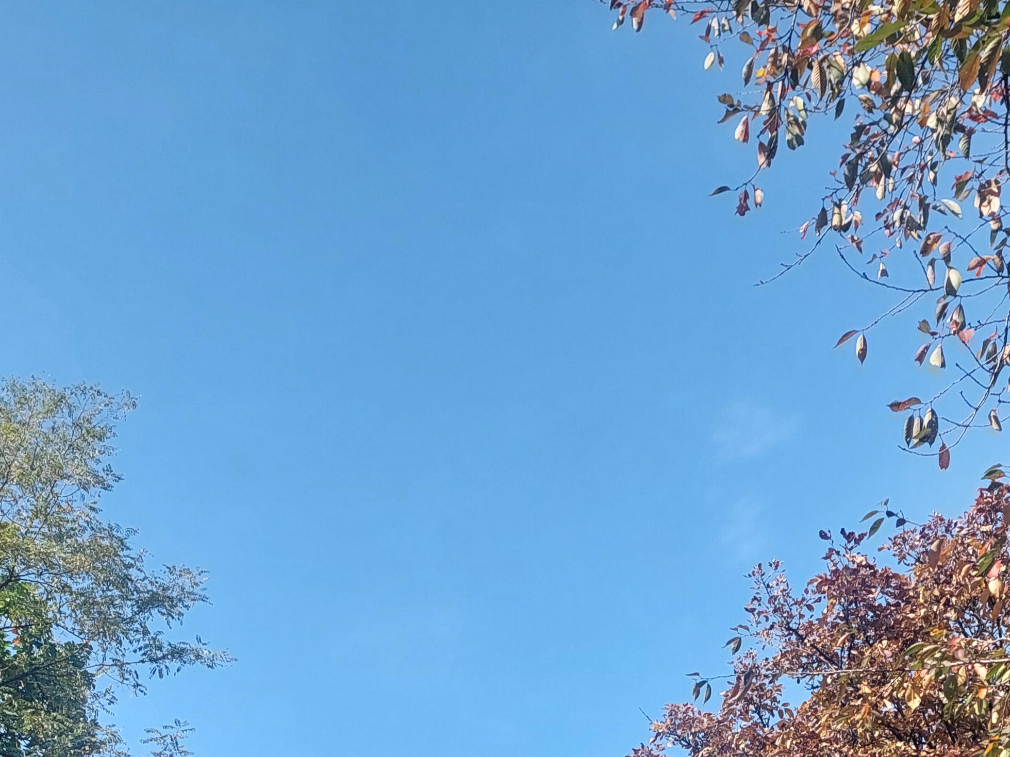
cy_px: 891
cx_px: 535
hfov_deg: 32.7
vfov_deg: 22.9
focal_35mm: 59
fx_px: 1721
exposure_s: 1/655
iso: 40
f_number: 1.8
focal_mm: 5.23
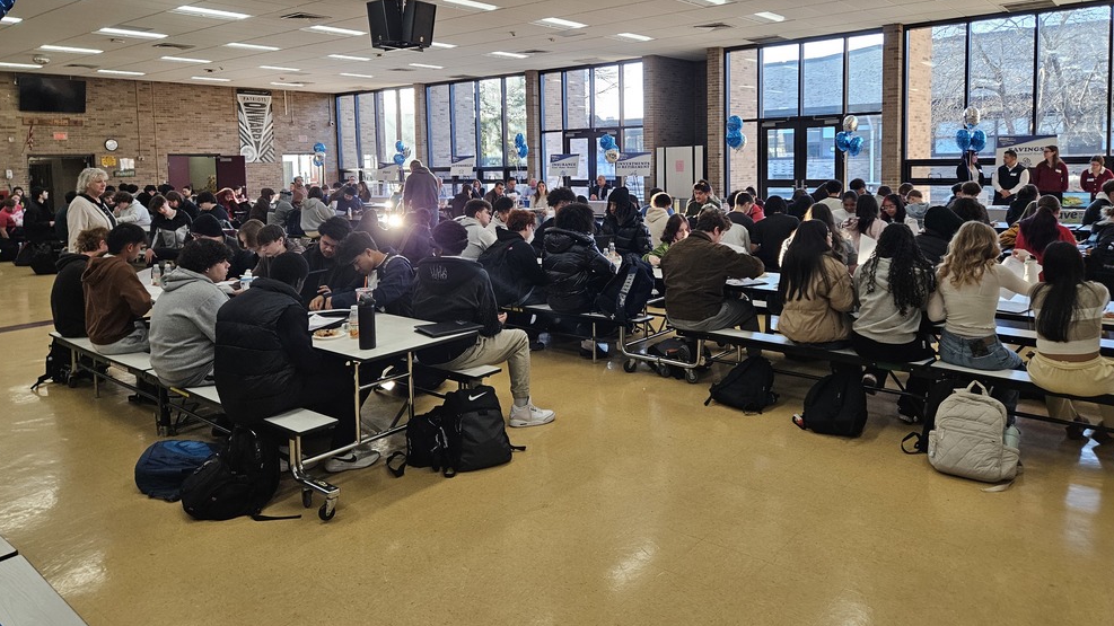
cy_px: 213
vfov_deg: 43.8
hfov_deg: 71.9
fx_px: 768
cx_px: 570
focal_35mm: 26
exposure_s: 1/170
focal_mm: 5.4
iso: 320
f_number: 1.8
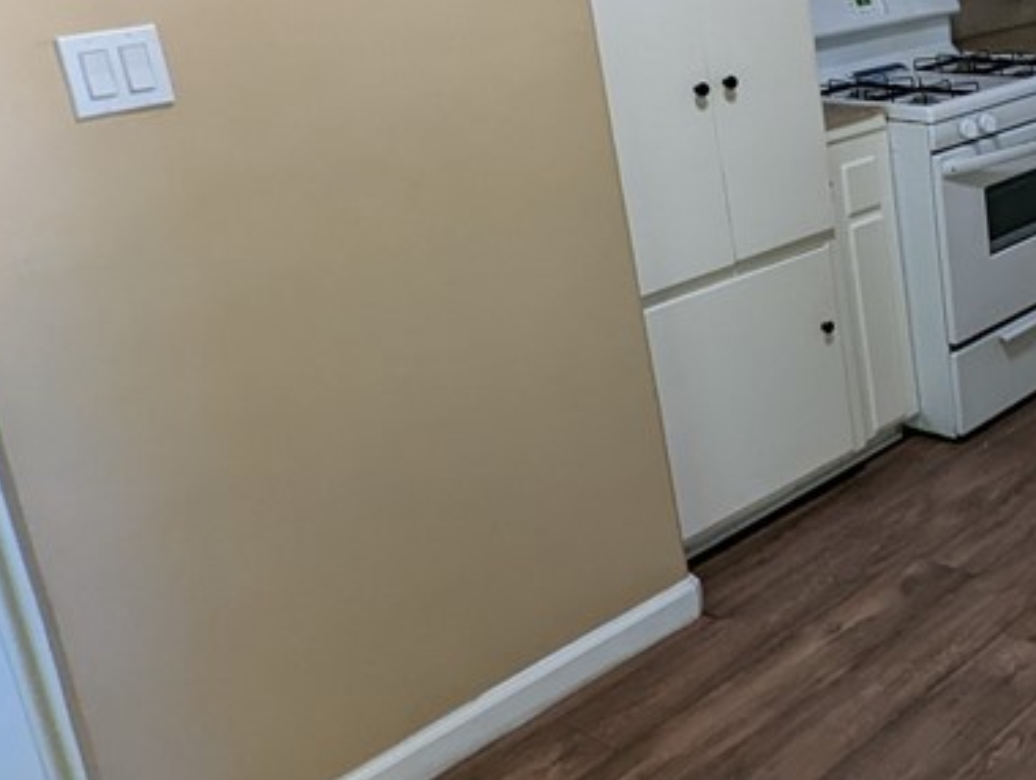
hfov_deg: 36.0
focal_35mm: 43
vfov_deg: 32.9
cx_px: 1185
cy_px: 172
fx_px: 1289
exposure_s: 1/60
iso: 150
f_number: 2.2
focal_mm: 2.35
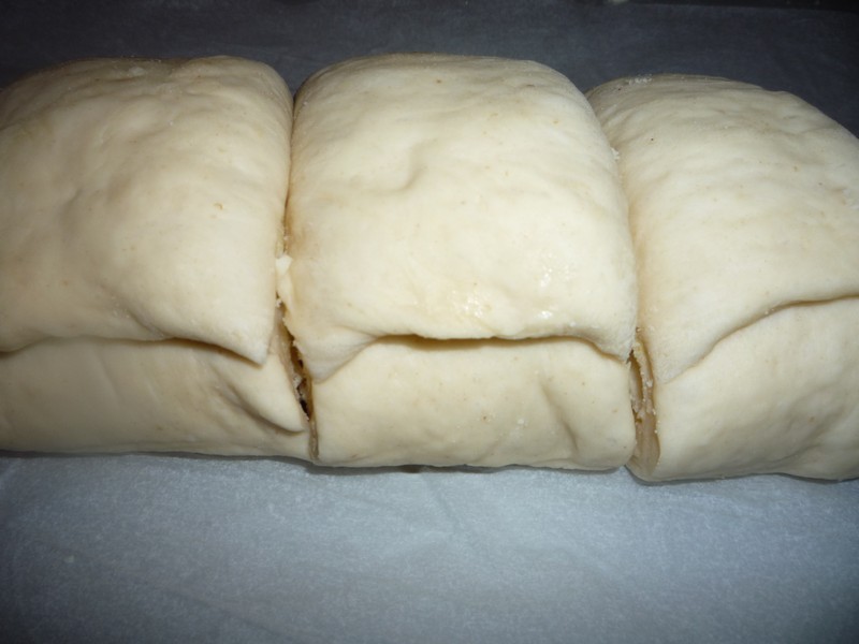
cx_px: 430
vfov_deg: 46.8
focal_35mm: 30
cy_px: 322
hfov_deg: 60.0
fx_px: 744
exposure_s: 1/30
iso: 100
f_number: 4
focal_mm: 5.2
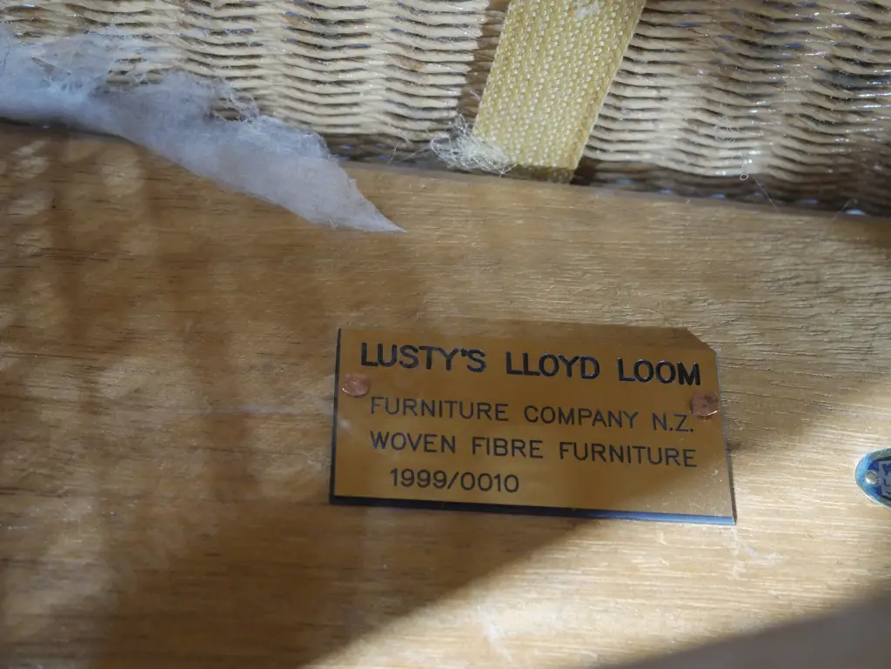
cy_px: 334
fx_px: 1700
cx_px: 446
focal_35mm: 66
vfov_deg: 22.3
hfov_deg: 29.4
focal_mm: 33
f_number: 5.4
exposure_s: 1/30
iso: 3200
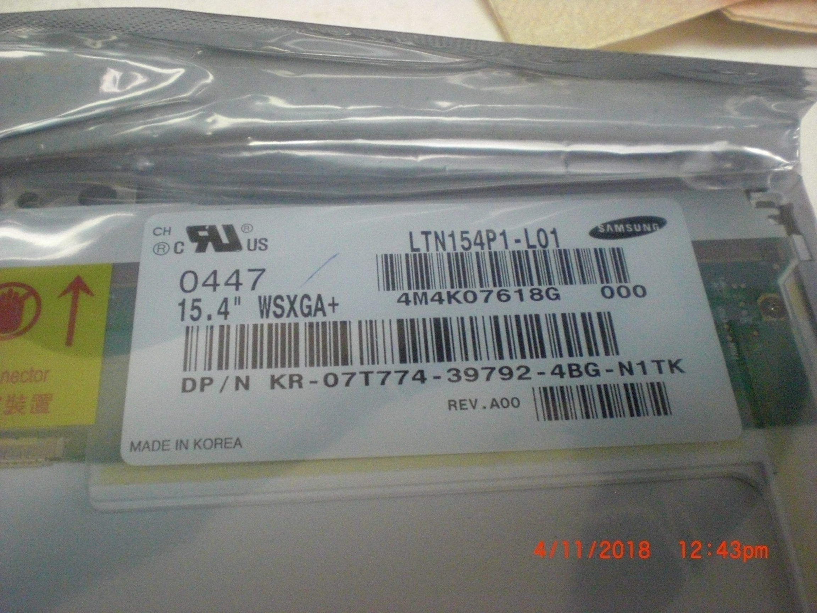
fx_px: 897
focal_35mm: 38
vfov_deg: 37.7
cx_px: 408
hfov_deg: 49.0
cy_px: 306
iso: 800
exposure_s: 1/125
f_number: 3.1
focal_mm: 6.3
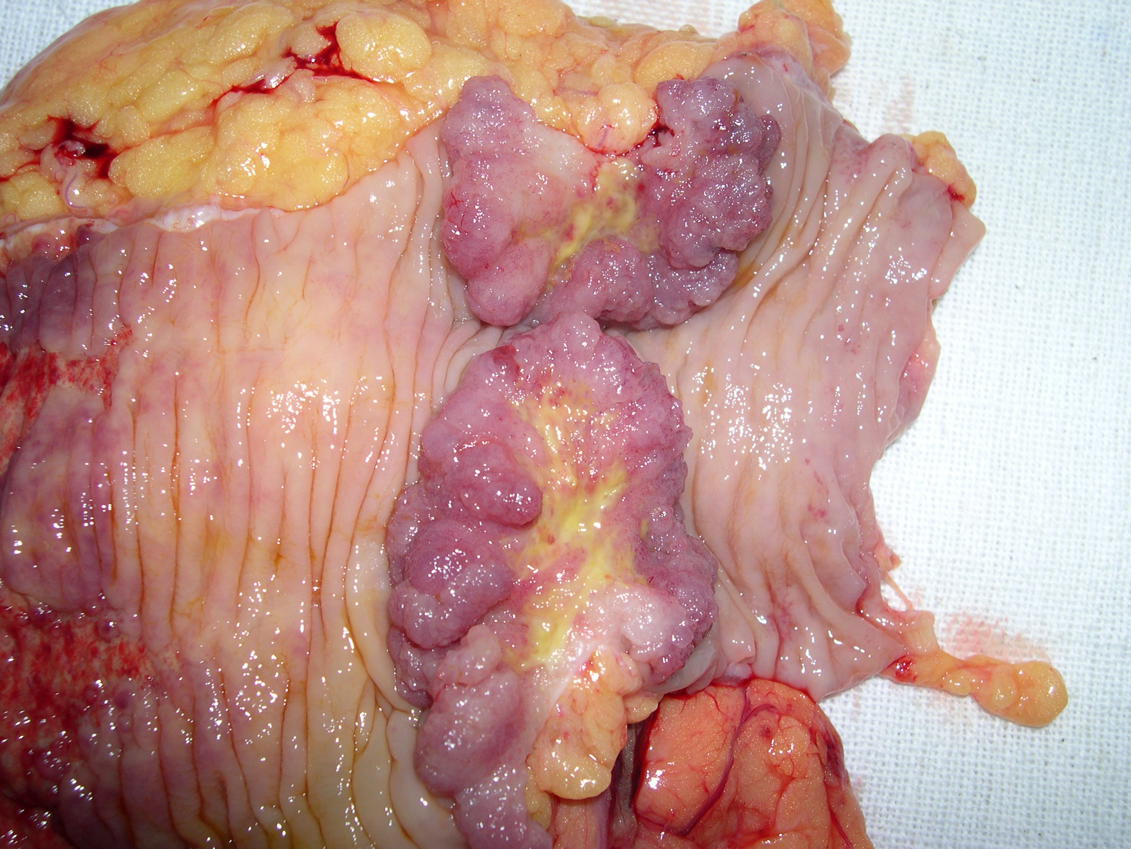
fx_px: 1242
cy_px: 424
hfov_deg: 49.0
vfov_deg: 37.7
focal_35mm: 38
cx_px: 566
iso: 100
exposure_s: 1/60
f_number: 7.6
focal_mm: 8
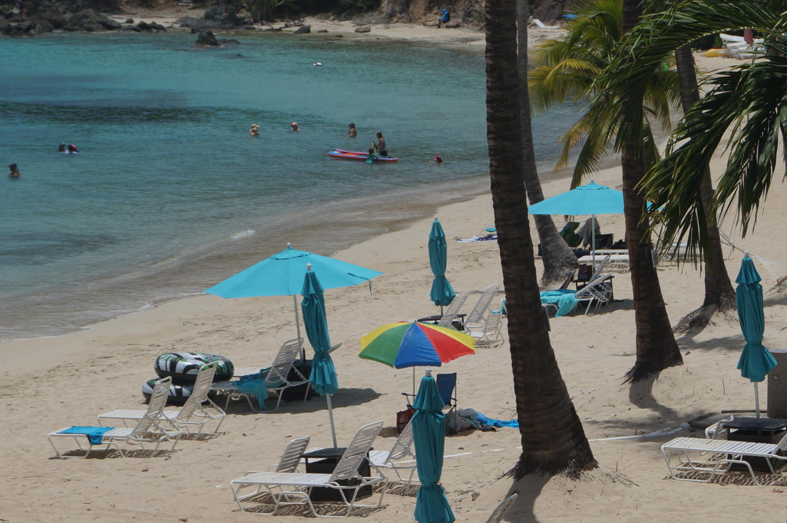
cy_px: 351
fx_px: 2552
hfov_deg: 17.4
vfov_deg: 11.7
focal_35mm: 117
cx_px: 209
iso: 100
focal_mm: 45
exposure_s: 1/640
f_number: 9
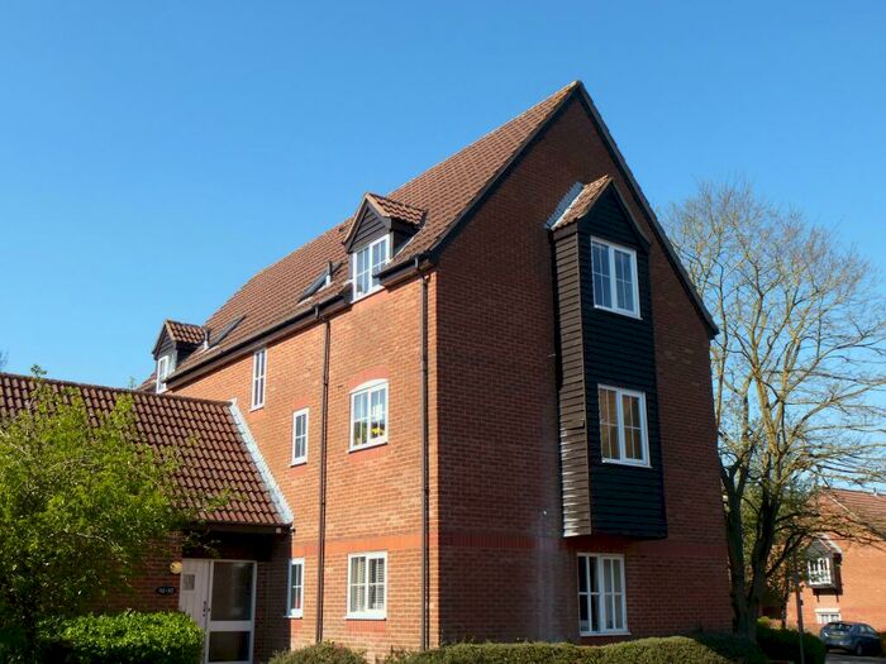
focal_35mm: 36
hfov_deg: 51.4
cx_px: 443
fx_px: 921
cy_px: 332
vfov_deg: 39.7
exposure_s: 1/400
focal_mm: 6.4
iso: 100
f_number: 4
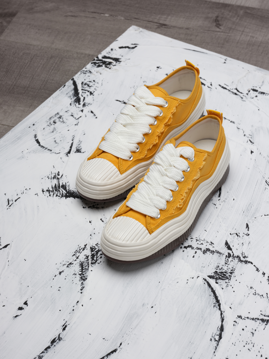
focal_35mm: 95
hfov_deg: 15.6
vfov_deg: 20.7
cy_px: 180
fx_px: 984
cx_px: 134
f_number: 16
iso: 160
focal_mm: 120
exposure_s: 1/100
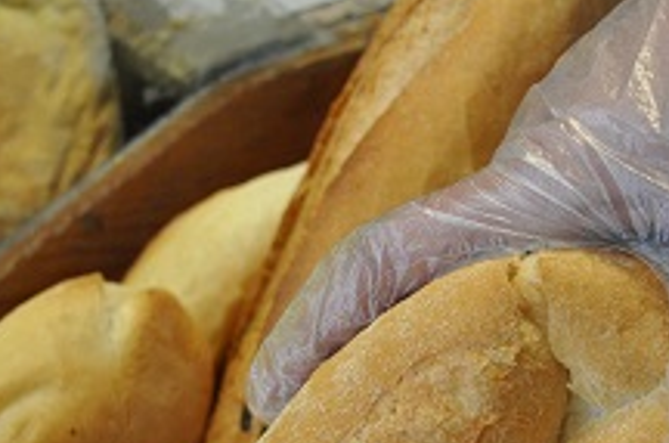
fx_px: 1854
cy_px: 362
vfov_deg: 13.5
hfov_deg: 20.3
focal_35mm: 100
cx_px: 517
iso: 900
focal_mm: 24
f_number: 4
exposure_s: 1/30
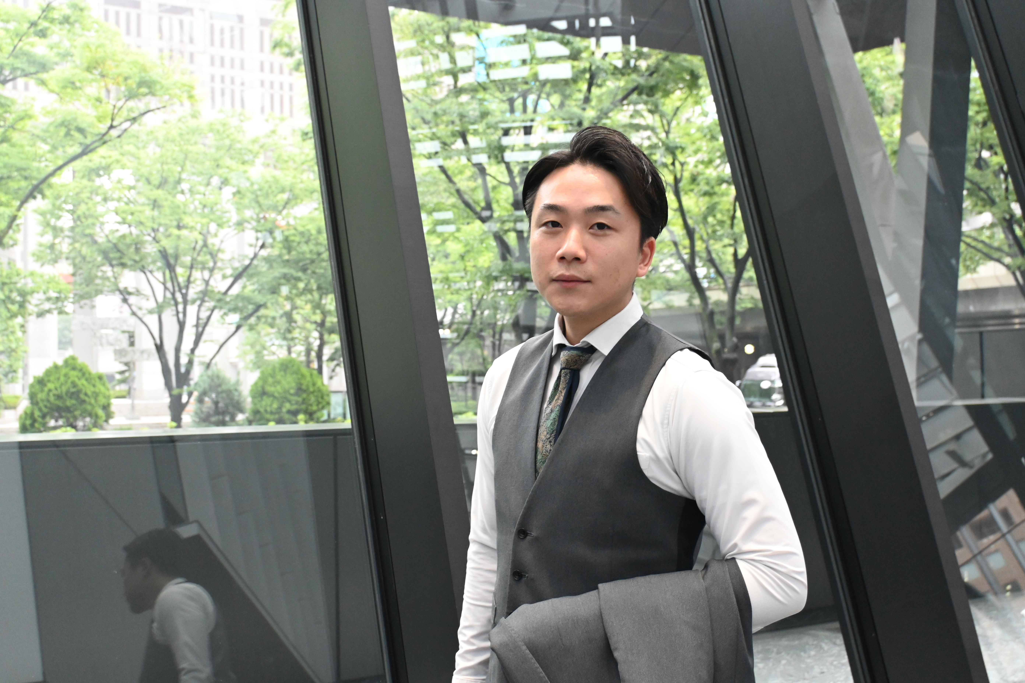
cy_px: 342
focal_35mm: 40
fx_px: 1132
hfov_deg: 48.7
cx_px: 512
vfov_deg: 33.6
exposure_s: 1/125
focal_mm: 26.5
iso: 2800
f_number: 4.5
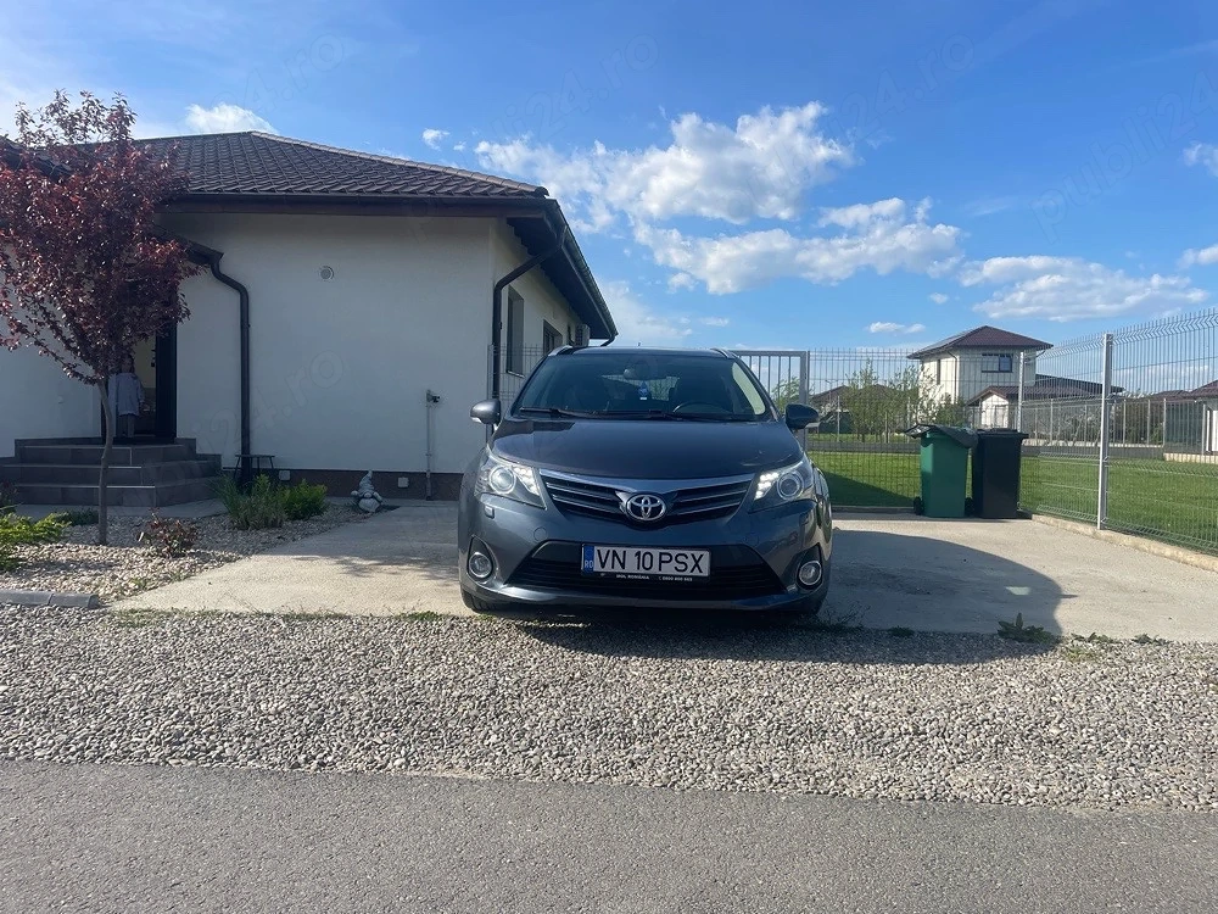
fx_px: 915
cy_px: 457
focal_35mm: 26
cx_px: 609
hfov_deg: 67.3
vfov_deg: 53.1
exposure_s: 1/2882
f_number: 1.6
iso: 32
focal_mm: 4.2
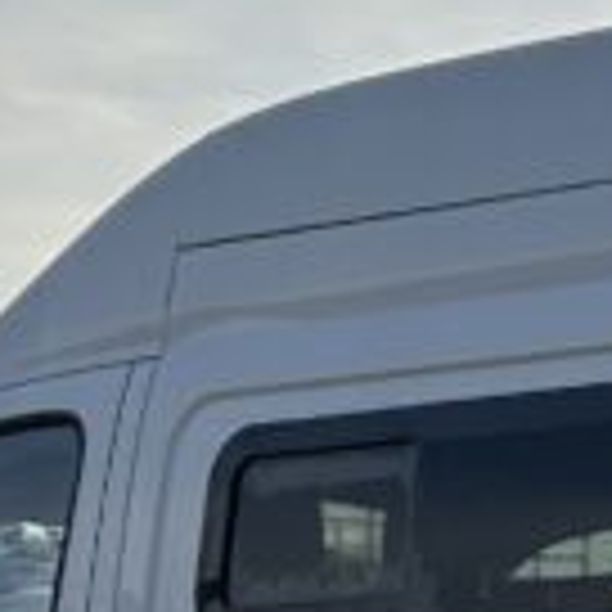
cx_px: 1035
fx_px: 3460
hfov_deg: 9.7
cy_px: 734
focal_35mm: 173
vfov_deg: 10.0
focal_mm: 5.7
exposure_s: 1/6579
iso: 50
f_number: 1.5
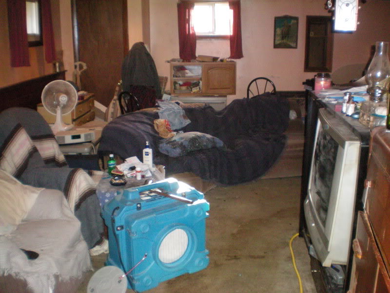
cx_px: 195
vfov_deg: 37.7
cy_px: 146
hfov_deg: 49.0
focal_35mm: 38
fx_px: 428
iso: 400
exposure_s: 1/60
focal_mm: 6.3
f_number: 3.1
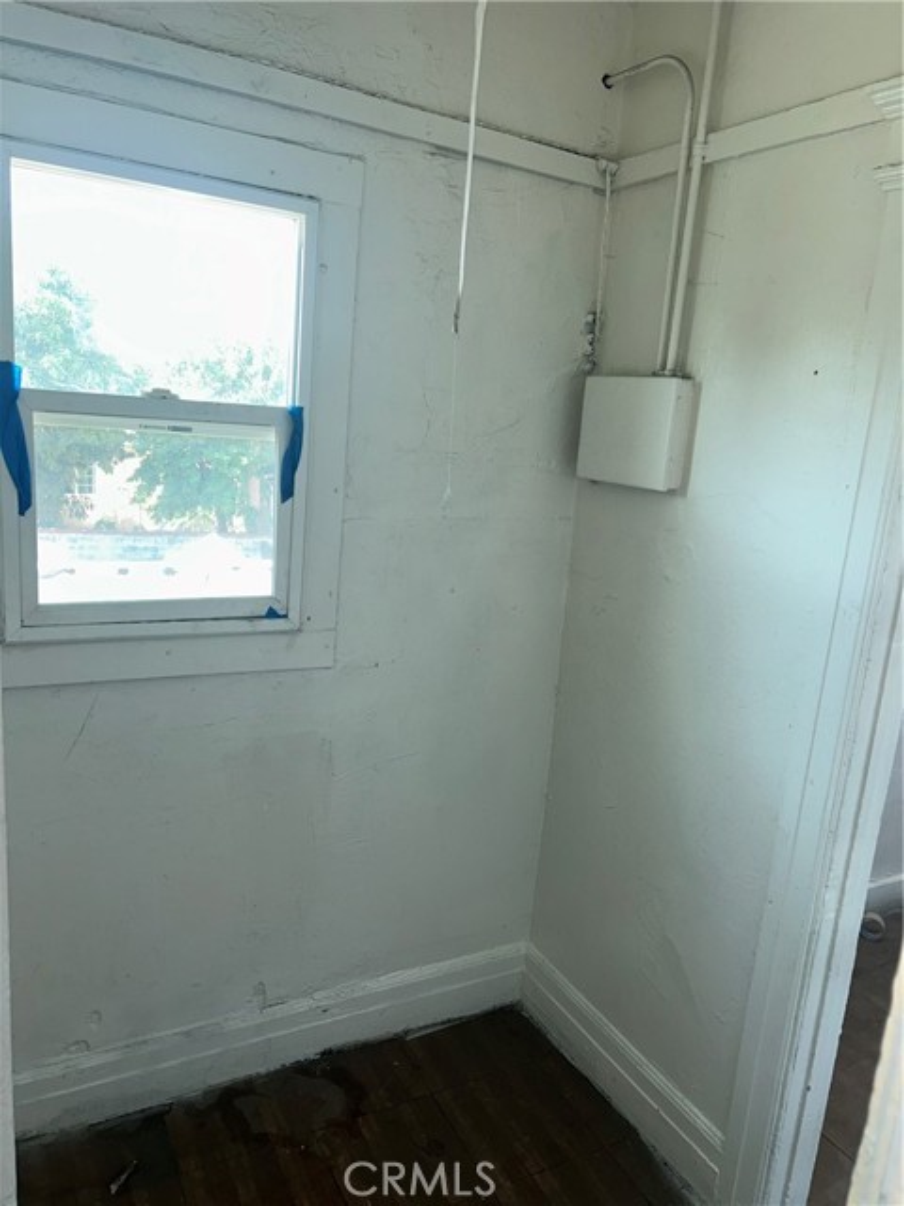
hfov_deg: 53.1
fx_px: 905
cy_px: 603
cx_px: 452
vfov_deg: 67.3
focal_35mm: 26
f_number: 1.5
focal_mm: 5.7
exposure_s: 1/121
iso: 40
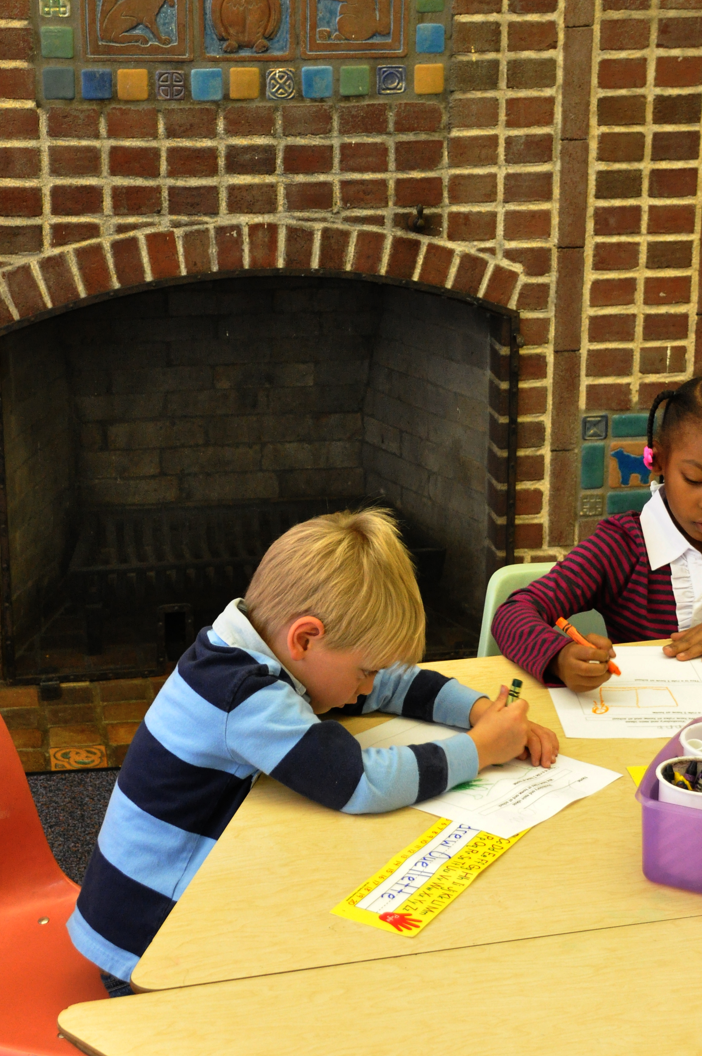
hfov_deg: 20.6
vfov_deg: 30.7
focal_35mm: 66
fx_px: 1927
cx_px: 312
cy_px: 471
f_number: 5
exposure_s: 1/60
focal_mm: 31
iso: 1600
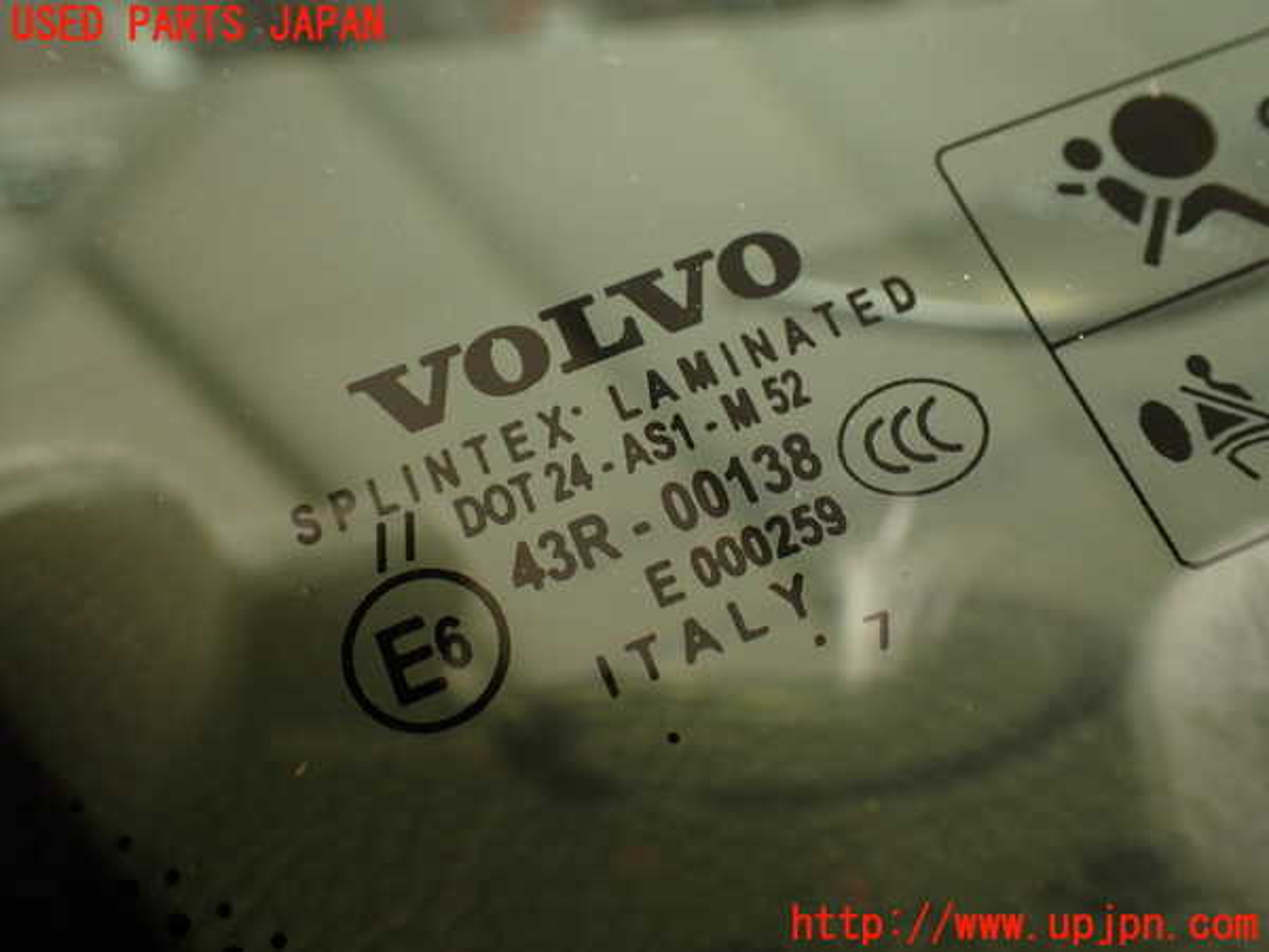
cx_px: 634
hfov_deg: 51.4
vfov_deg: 39.7
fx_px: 1320
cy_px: 476
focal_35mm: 36
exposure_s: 1/40
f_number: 2.5
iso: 200
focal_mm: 6.37
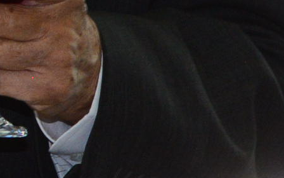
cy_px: -313
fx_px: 3971
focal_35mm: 513
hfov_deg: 4.0
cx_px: -457
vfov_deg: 2.5
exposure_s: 1/125
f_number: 10
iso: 2000
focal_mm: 75
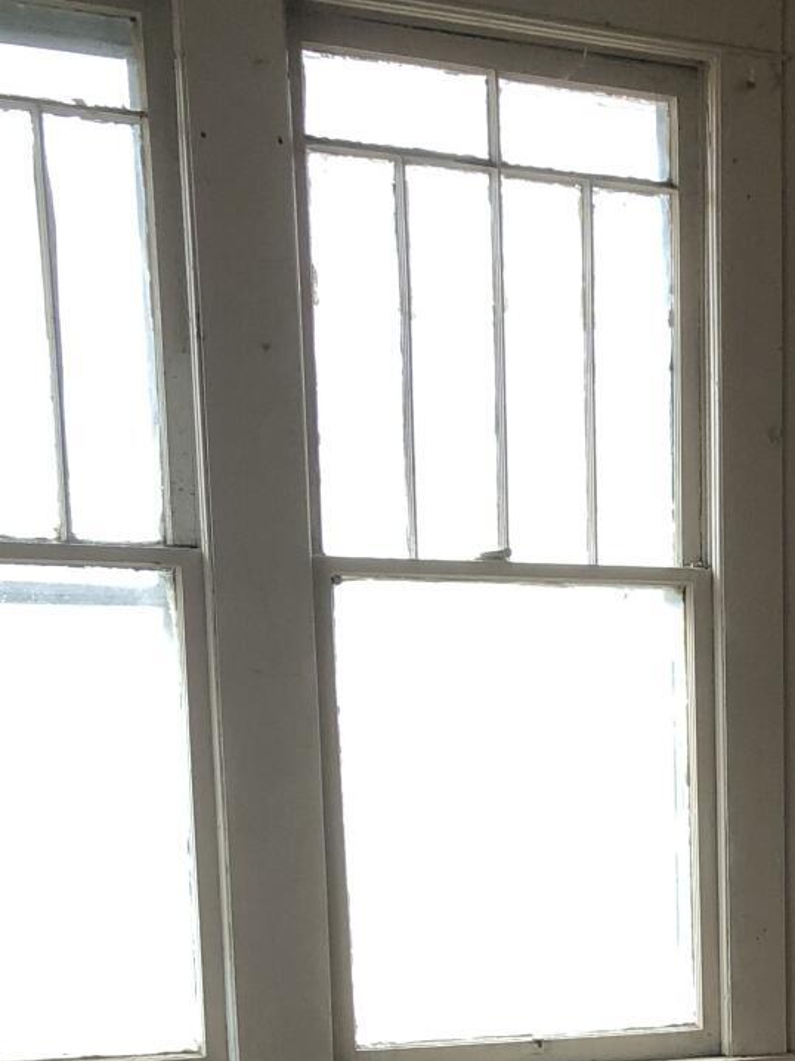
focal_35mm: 78
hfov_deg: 18.0
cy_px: 1241
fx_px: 2390
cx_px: 931
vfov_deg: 23.1
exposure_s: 1/30
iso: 32
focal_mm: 3.99
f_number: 1.8
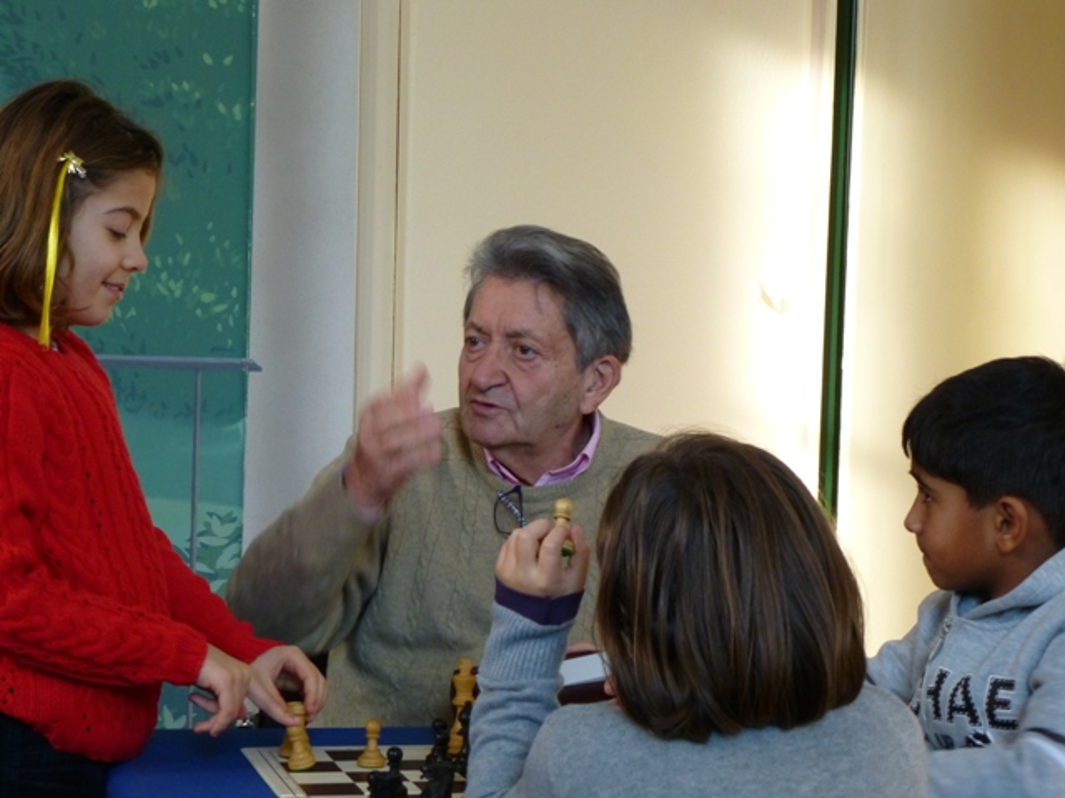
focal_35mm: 89
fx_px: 2738
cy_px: 399
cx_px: 532
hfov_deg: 22.0
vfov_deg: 16.6
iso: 400
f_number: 4.9
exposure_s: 1/30
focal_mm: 16
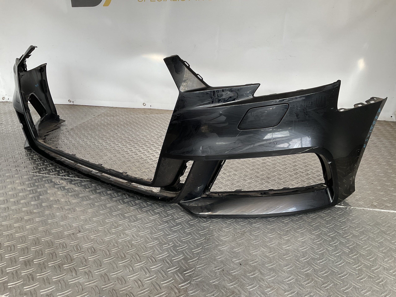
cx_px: 198
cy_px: 148
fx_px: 332
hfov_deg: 61.7
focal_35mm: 29
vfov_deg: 48.2
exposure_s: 1/120
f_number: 1.8
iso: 16
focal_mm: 3
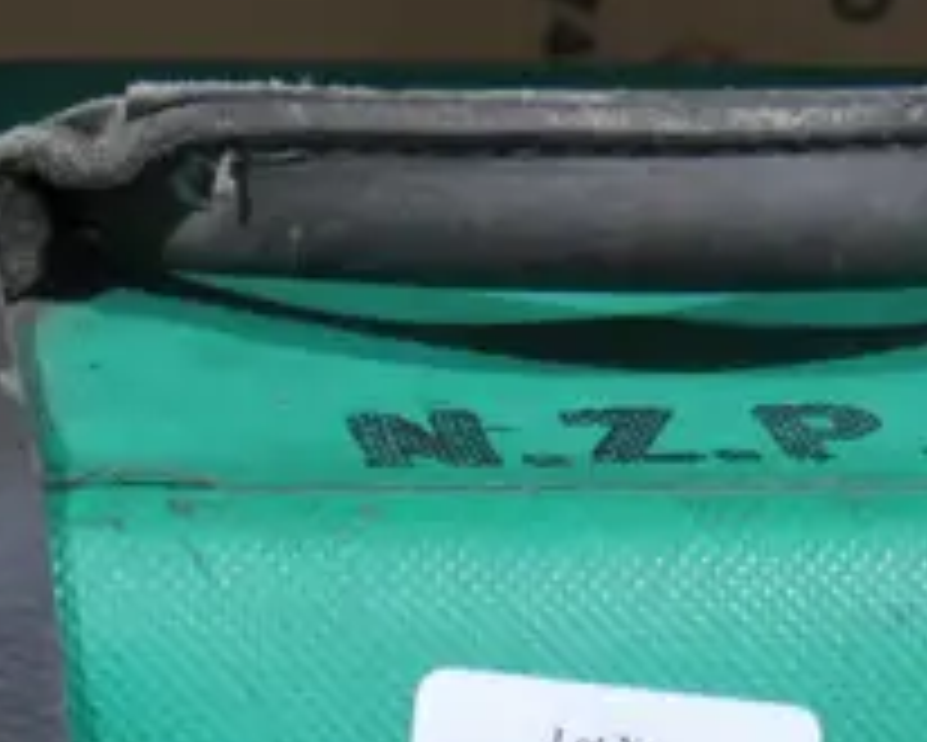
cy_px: 1621
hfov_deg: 9.9
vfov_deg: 7.6
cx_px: 720
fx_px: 5325
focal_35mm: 194
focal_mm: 20
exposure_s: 1/60
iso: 1250
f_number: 4.4
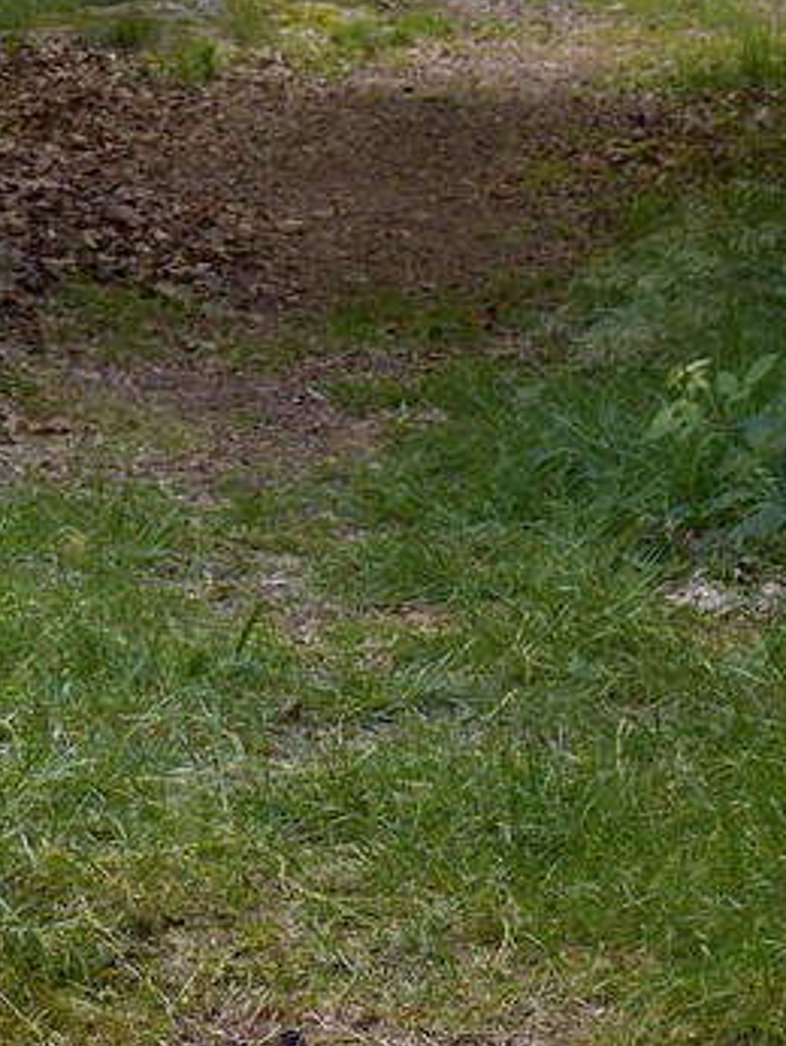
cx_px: -95
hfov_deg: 6.4
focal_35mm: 231
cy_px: -859
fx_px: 6985
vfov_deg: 8.2
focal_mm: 52
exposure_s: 1/60
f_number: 7.1
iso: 800
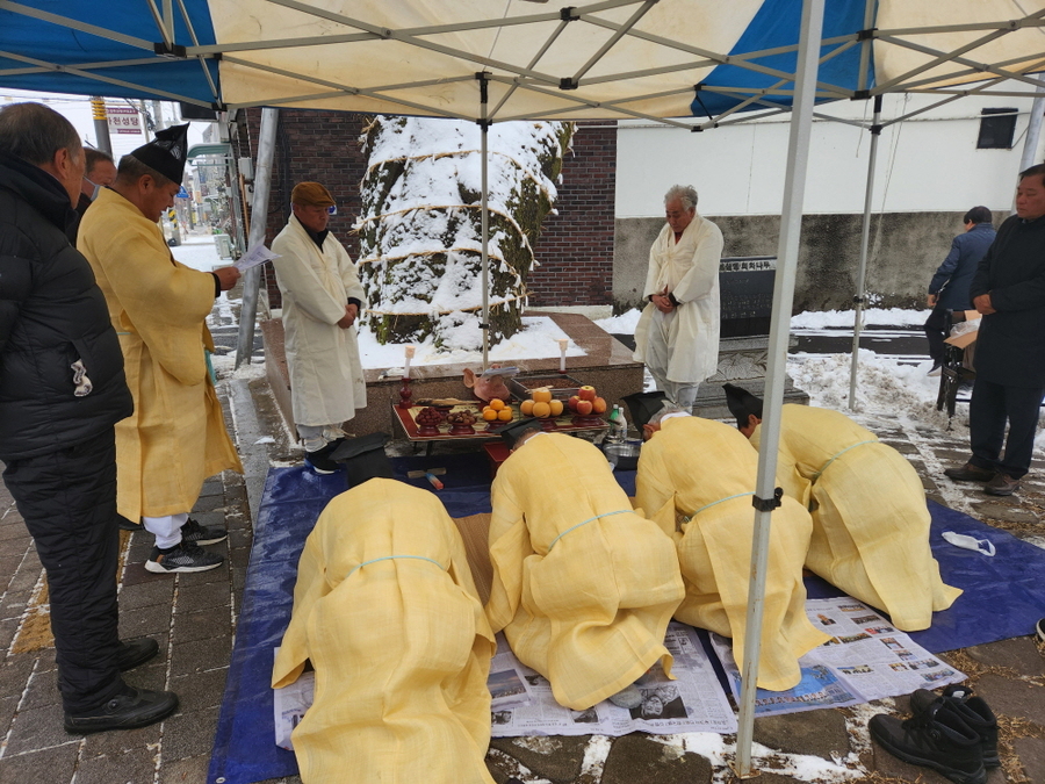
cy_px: 392
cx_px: 522
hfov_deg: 73.9
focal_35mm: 23
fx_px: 694
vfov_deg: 58.9
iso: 25
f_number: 1.8
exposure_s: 1/180
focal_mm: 5.4
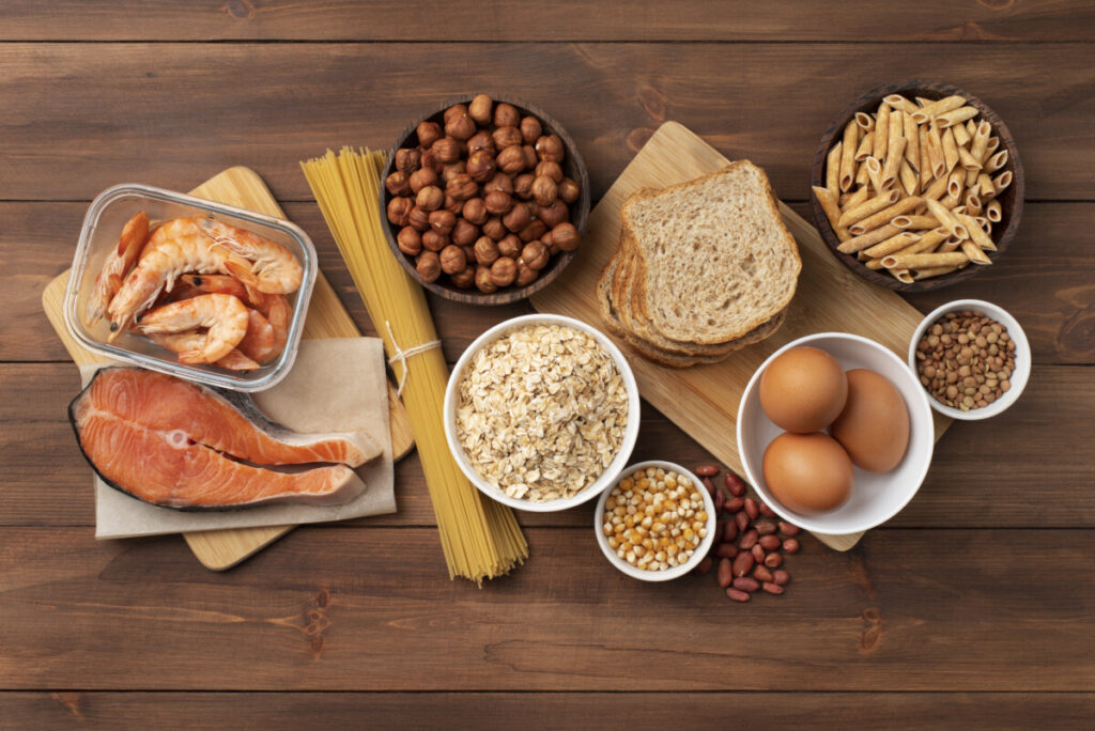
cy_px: 366
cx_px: 548
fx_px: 1522
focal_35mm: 50
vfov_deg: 27.0
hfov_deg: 39.6
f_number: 6.3
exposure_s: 1/100
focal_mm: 50
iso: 100
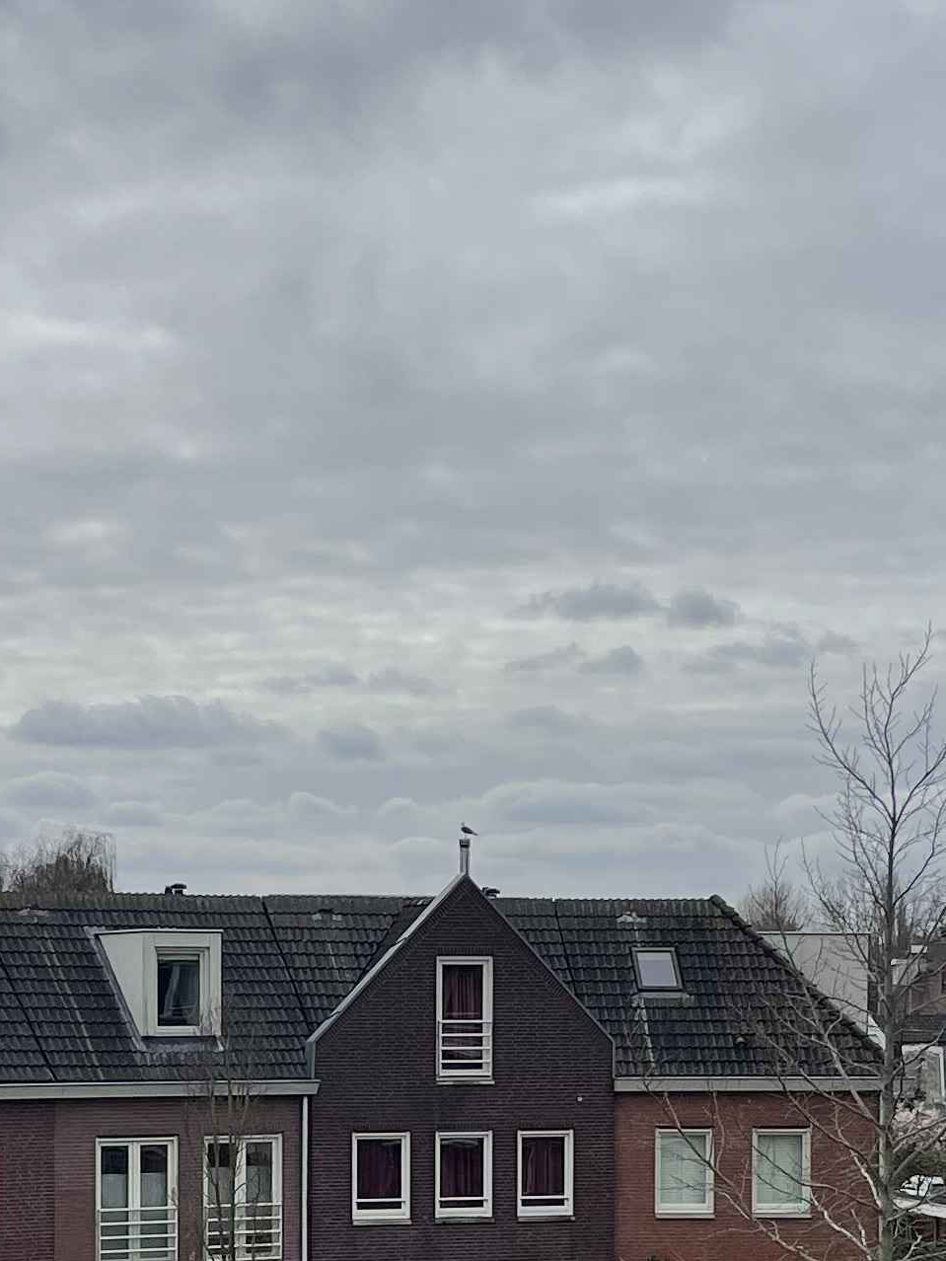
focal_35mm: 82
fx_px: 2987
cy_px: 1105
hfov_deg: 17.9
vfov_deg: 23.3
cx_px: 315
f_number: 1.6
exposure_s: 1/9804
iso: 32
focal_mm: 4.2
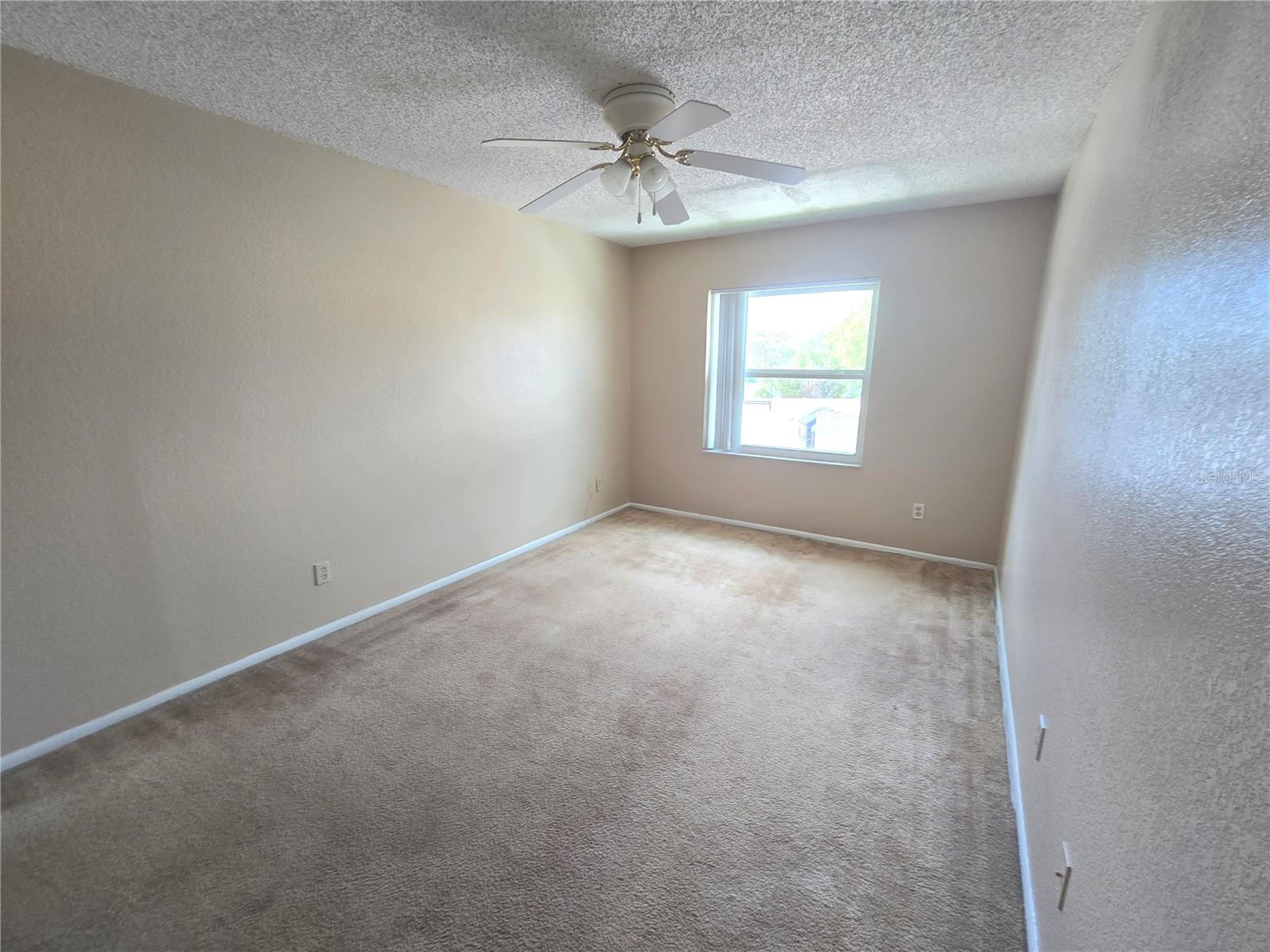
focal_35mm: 13
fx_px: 477
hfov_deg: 106.2
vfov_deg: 89.9
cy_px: 476
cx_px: 635
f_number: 2.2
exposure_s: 1/60
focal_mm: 2.2
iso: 64
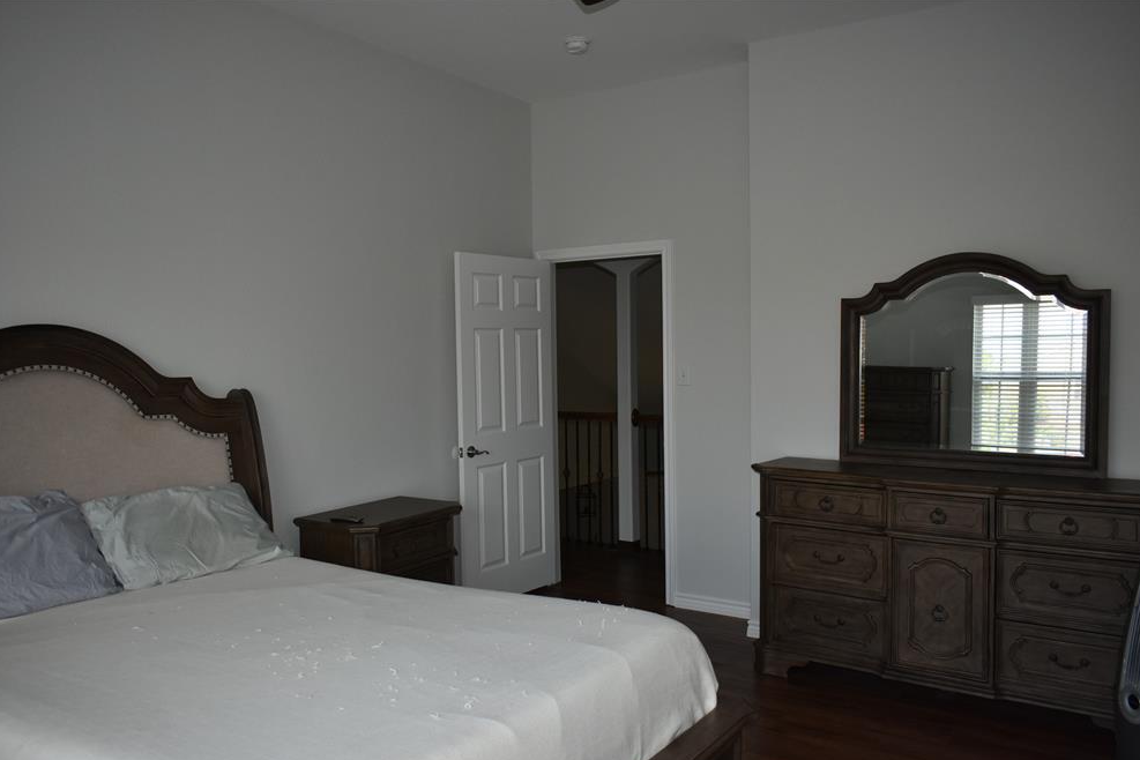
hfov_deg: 65.5
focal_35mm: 28
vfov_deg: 46.4
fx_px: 887
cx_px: 566
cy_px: 390
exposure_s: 1/200
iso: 800
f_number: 3.5
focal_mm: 18
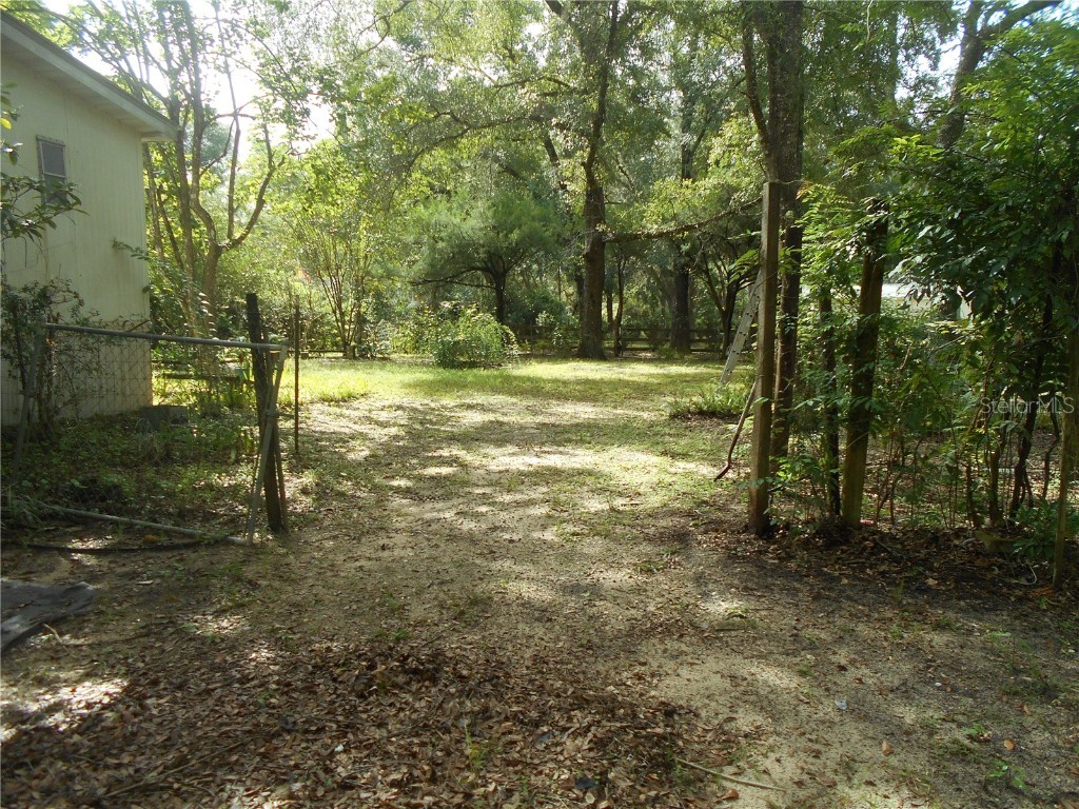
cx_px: 540
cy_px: 404
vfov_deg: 53.1
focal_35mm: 26
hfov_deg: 67.3
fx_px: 810
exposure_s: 1/250
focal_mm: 4.6
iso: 110
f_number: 3.2
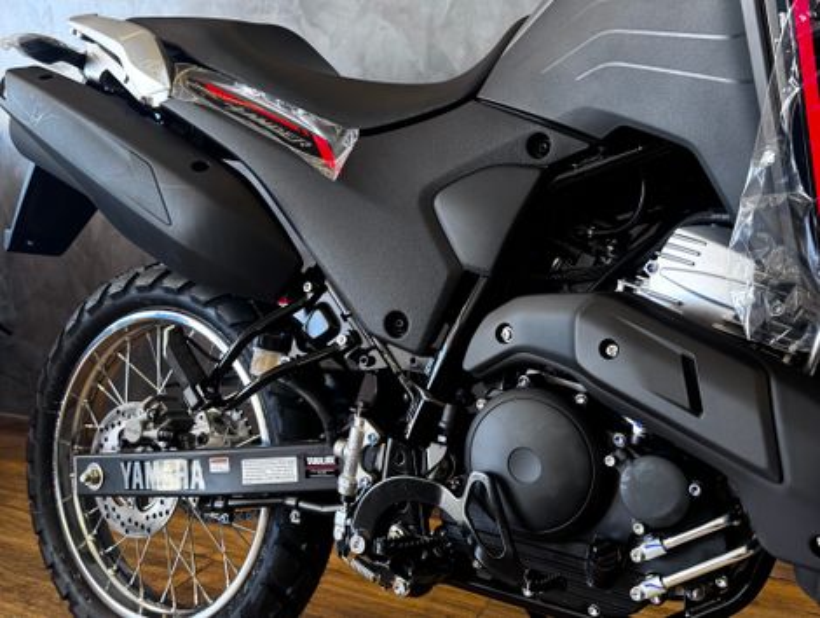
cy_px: 309
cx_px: 410
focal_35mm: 24
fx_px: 569
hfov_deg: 71.5
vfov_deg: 56.9
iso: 160
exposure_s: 1/60
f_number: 1.78
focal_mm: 6.76
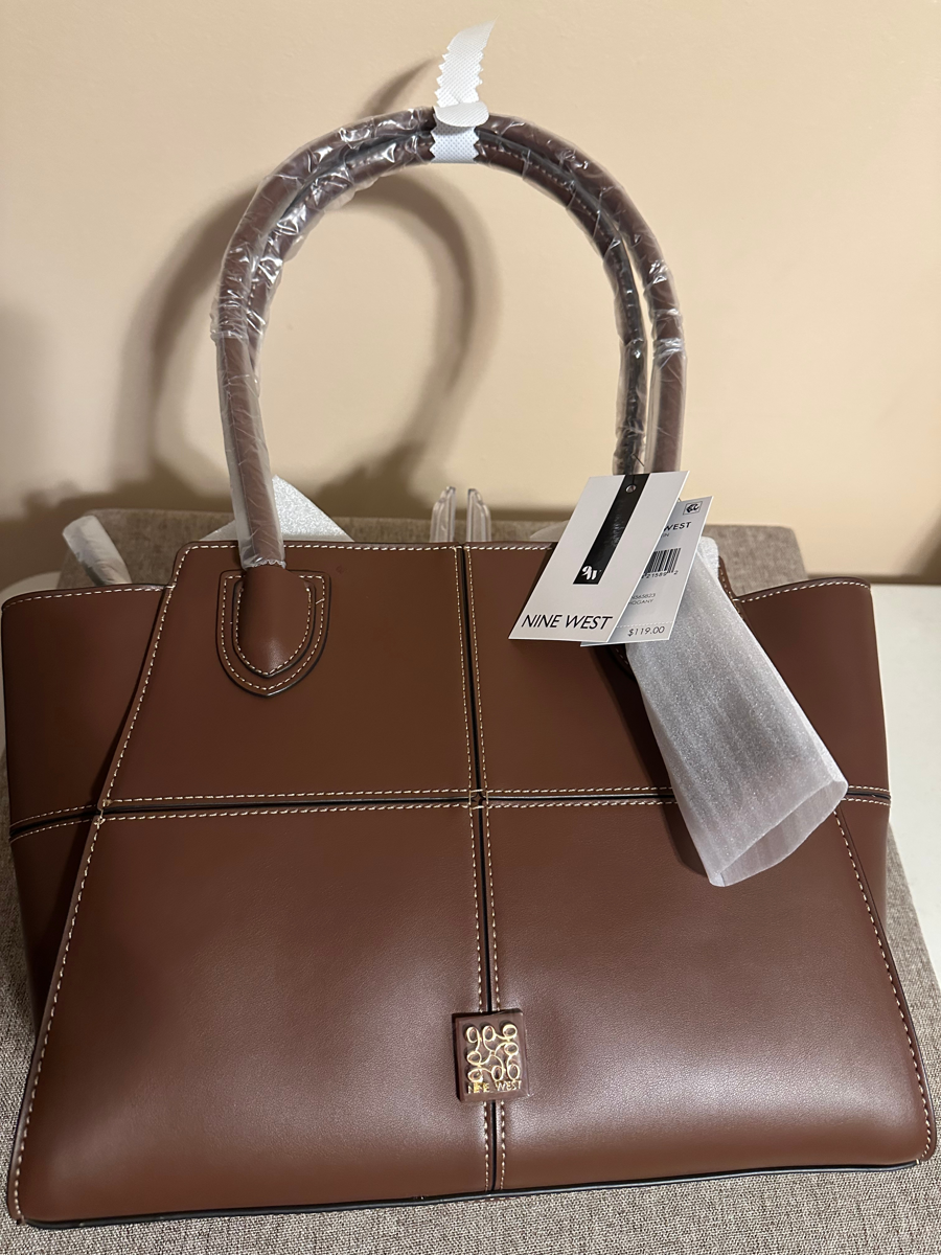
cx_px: 470
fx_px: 870
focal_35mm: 24
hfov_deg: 56.8
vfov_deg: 71.6
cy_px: 628
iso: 640
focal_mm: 6.86
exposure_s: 1/60
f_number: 1.78
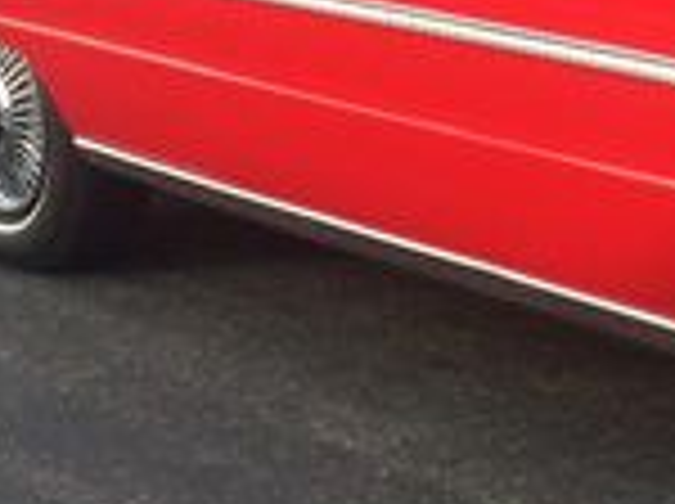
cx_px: 1030
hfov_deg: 14.7
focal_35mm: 124
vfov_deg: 11.8
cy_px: -9
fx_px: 2414
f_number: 2.2
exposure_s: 1/257
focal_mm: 4.15
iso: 32
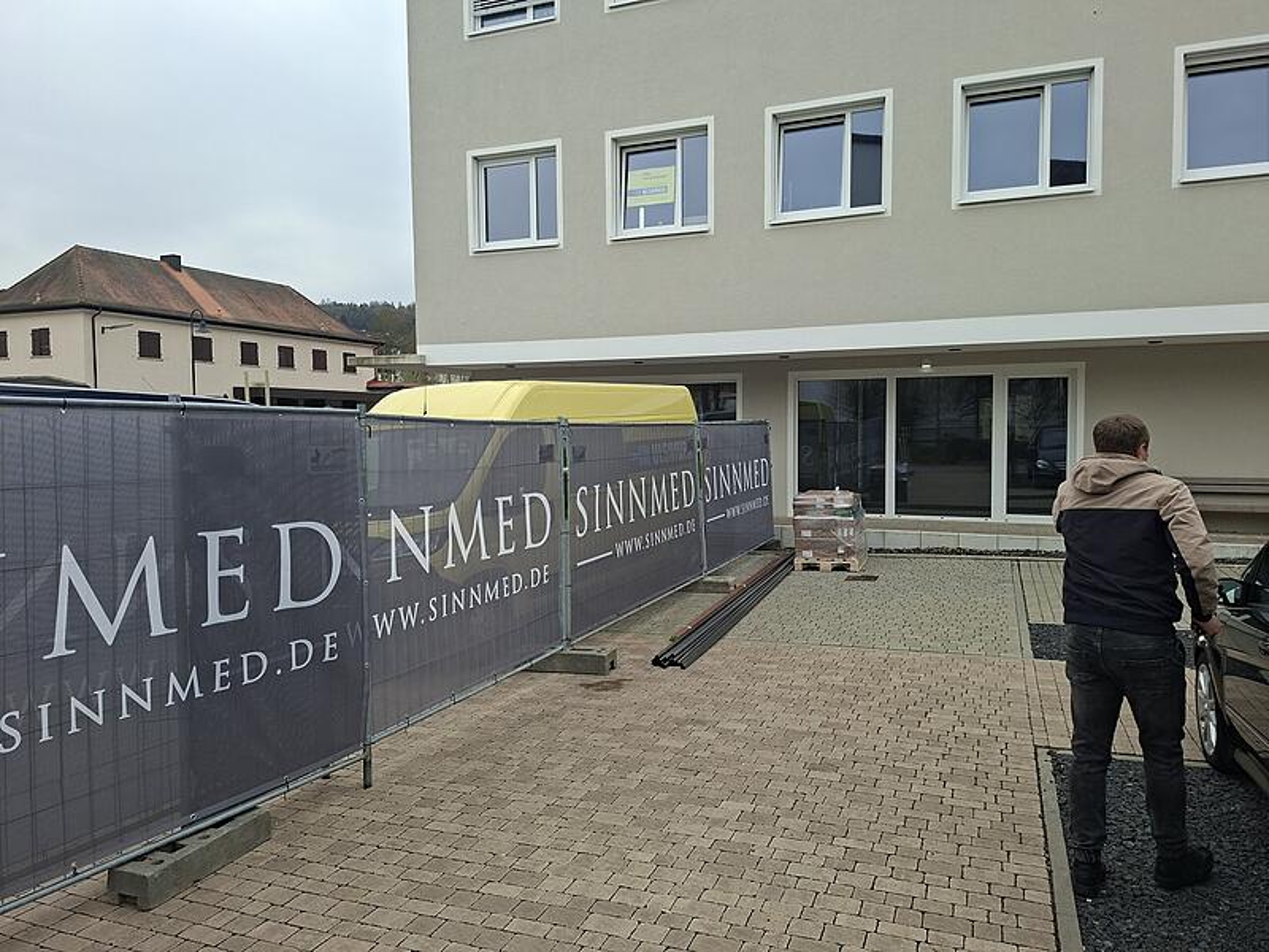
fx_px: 843
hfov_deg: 73.9
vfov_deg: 58.9
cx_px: 634
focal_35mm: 23
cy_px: 476
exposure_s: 1/800
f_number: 1.8
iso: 50
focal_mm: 5.54
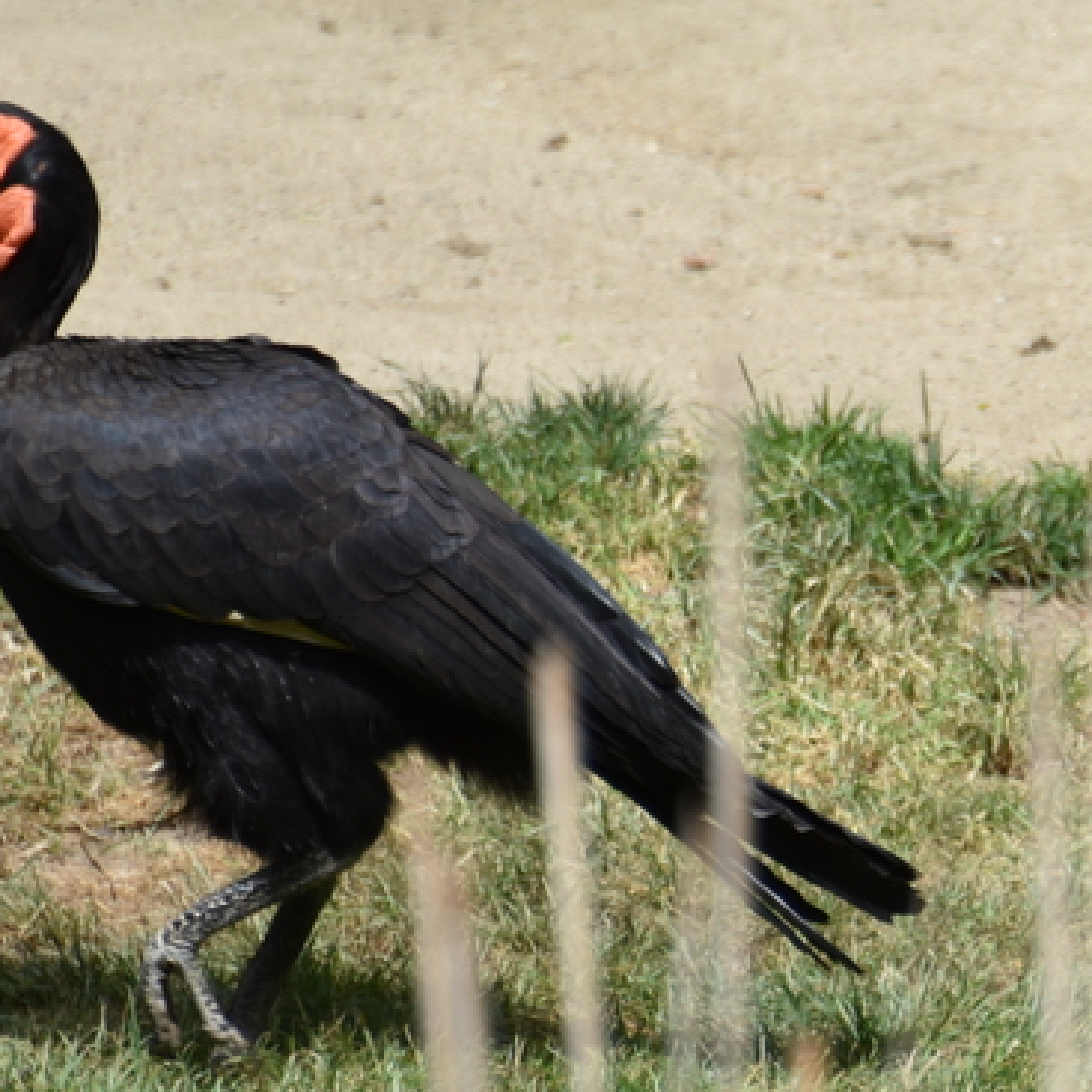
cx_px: 1372
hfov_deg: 2.0
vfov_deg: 2.0
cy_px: 414
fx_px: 31764
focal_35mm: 890
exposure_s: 1/640
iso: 160
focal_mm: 300
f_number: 5.6
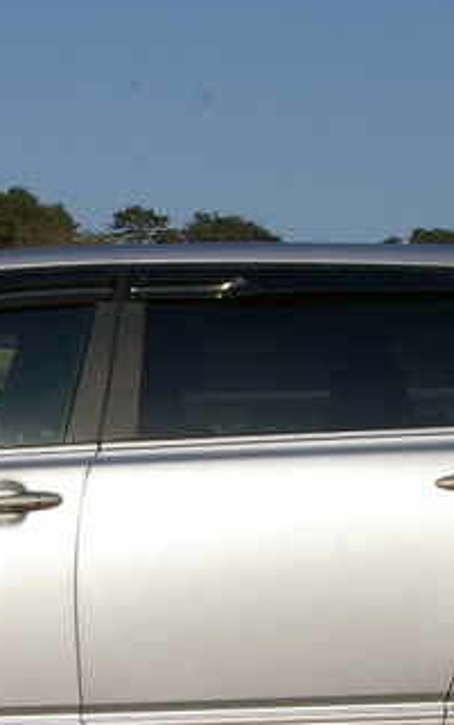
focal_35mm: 132
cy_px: 472
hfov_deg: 9.9
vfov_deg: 15.8
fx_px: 2602
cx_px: 59
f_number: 22
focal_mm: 27
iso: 200
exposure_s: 1/125
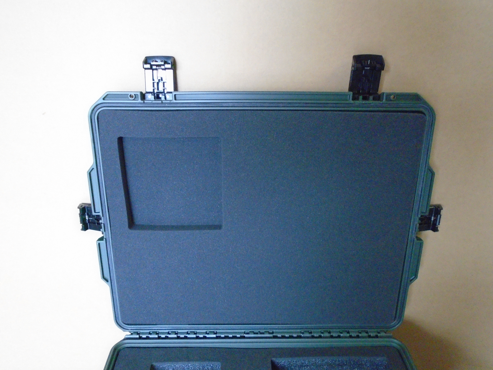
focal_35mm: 26
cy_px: 185
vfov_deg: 53.1
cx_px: 246
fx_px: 370
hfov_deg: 67.3
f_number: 3.2
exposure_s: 1/60
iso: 800
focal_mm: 4.6
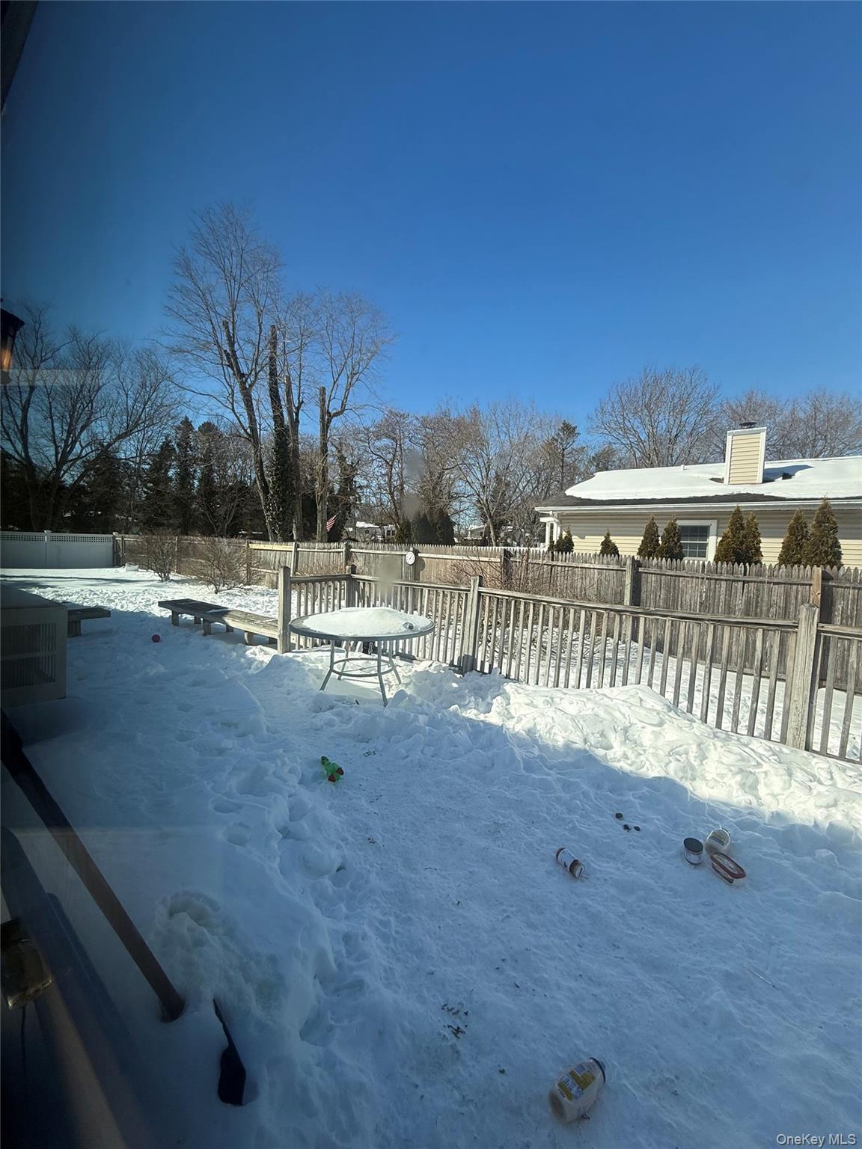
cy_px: 574
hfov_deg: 85.7
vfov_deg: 102.1
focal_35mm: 14
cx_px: 431
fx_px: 465
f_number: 2.2
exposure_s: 1/1656
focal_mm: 2.22
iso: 50
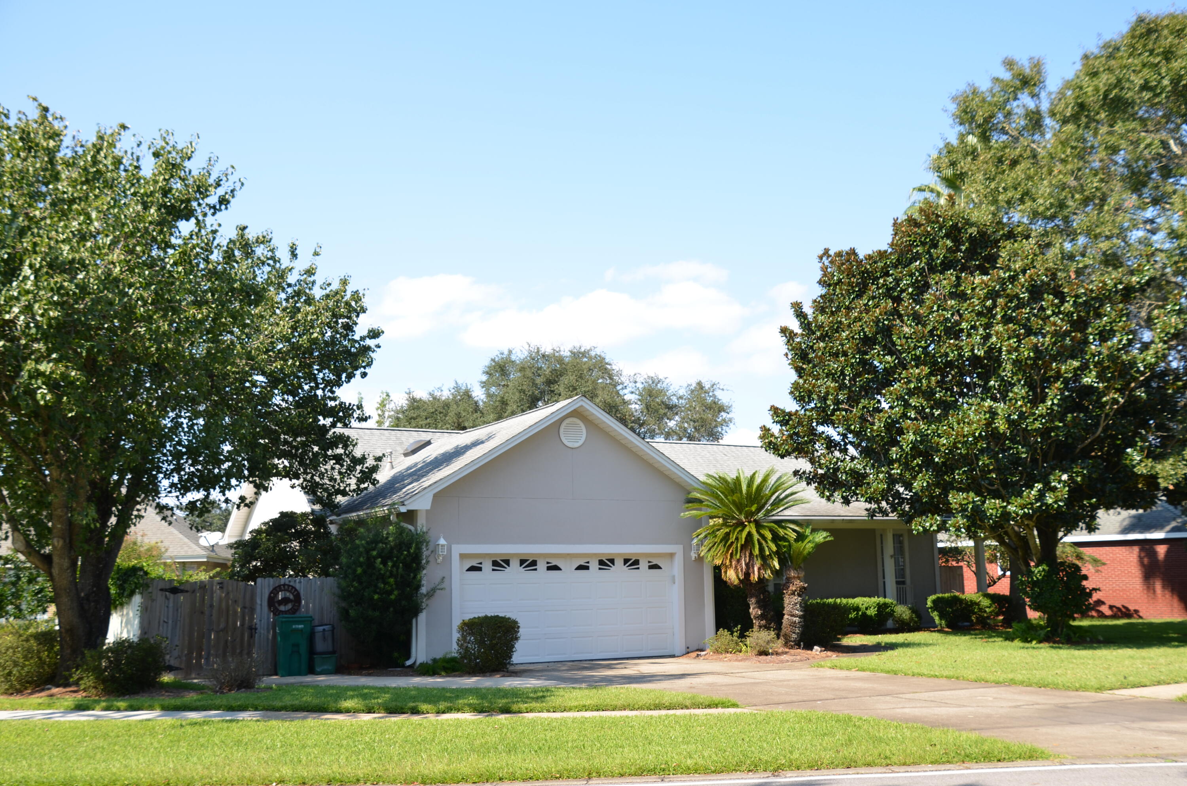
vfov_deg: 36.7
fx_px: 1185
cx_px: 594
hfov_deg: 53.2
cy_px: 393
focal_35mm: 36
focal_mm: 24
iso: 100
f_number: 5.6
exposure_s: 1/250
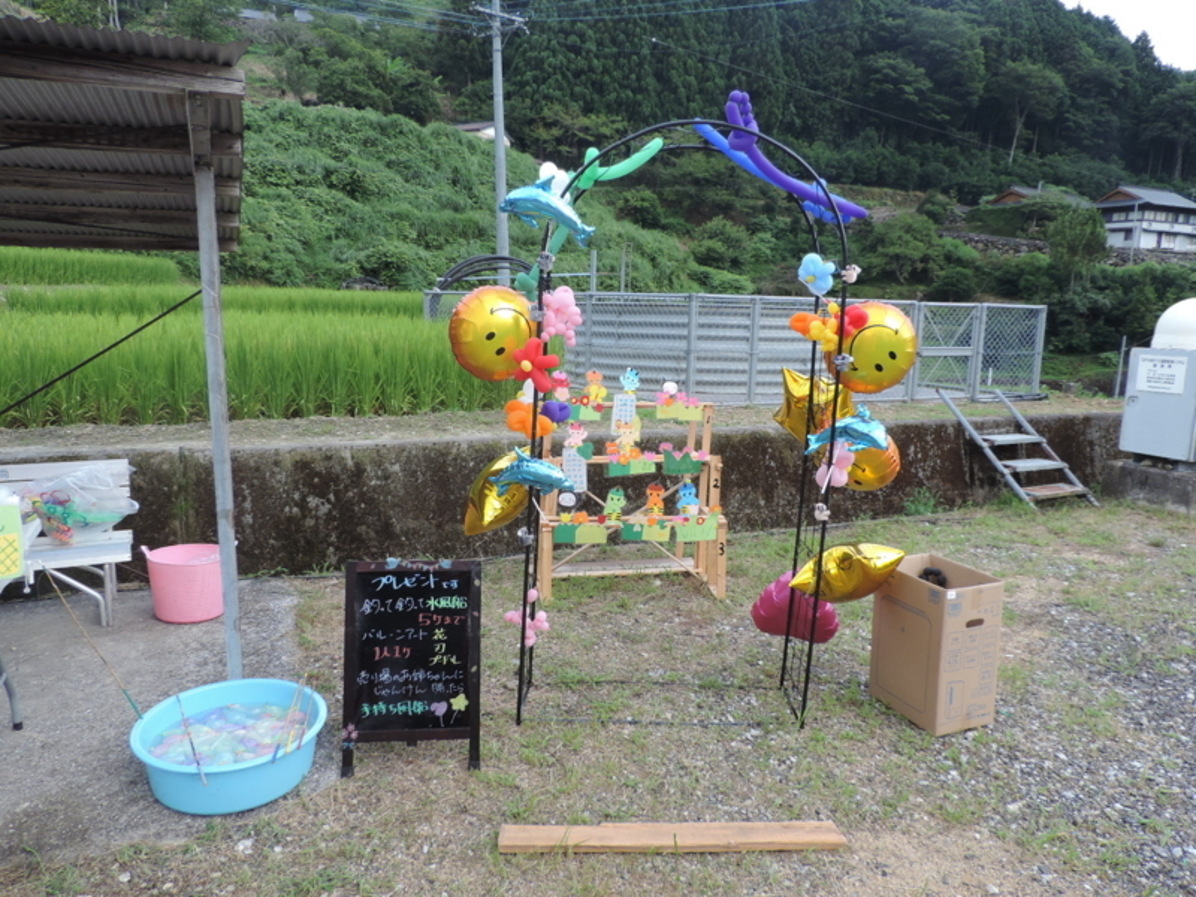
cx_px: 598
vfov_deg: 56.8
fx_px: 829
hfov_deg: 71.6
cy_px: 448
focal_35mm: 24
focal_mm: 4.3
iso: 80
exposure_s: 1/125
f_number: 3
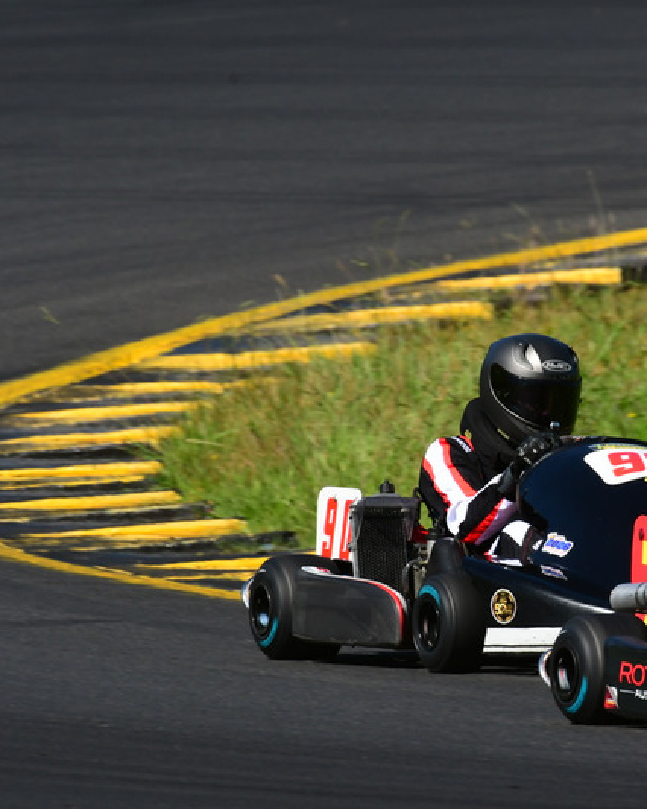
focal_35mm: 1059
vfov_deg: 1.8
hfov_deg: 1.5
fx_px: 25334
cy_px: 404
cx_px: 557
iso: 400
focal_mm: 500
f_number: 11
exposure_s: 1/640
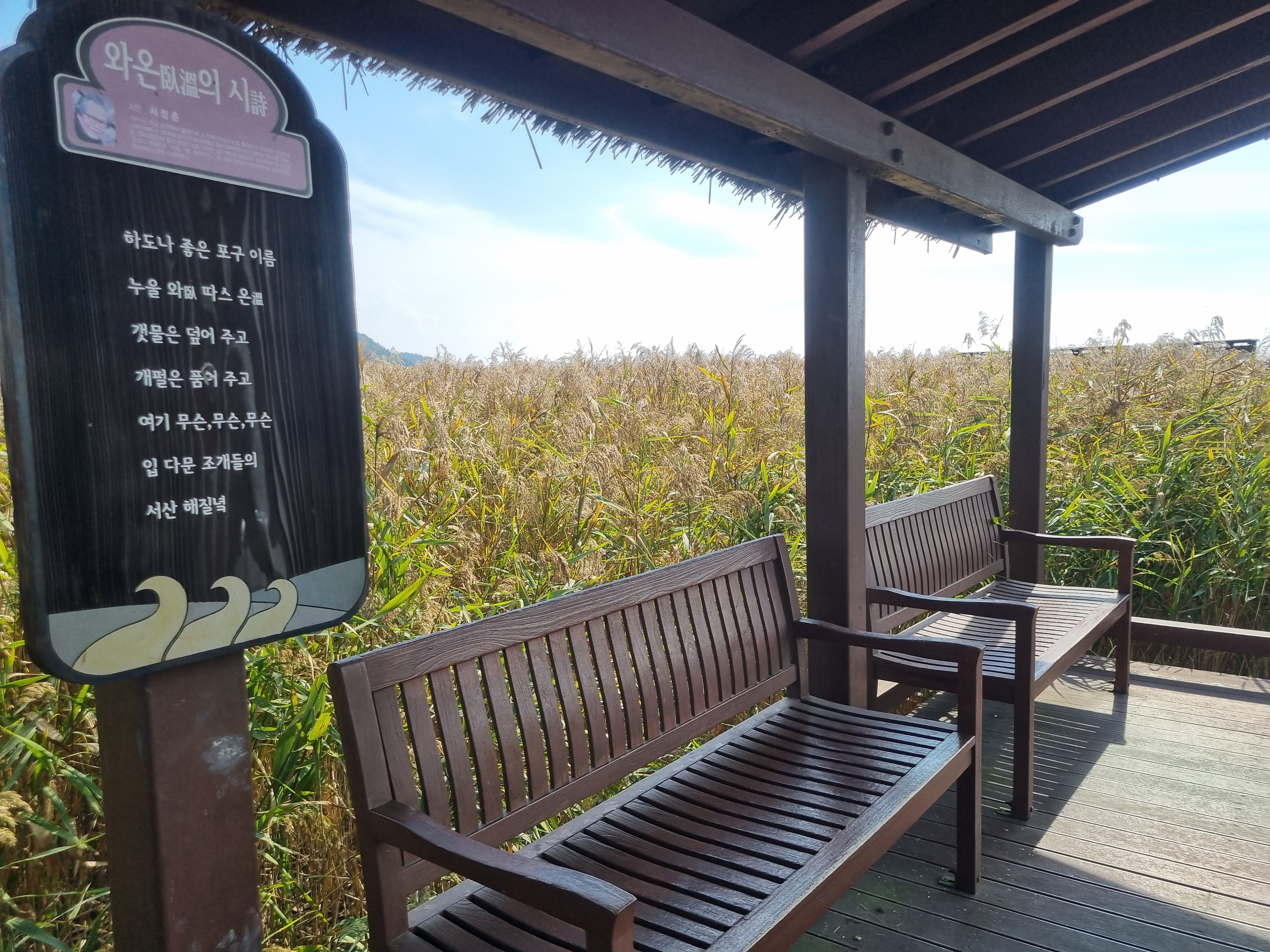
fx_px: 954
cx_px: 635
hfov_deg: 67.3
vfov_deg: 53.1
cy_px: 476
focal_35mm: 26
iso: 50
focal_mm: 5.4
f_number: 1.8
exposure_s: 1/2232
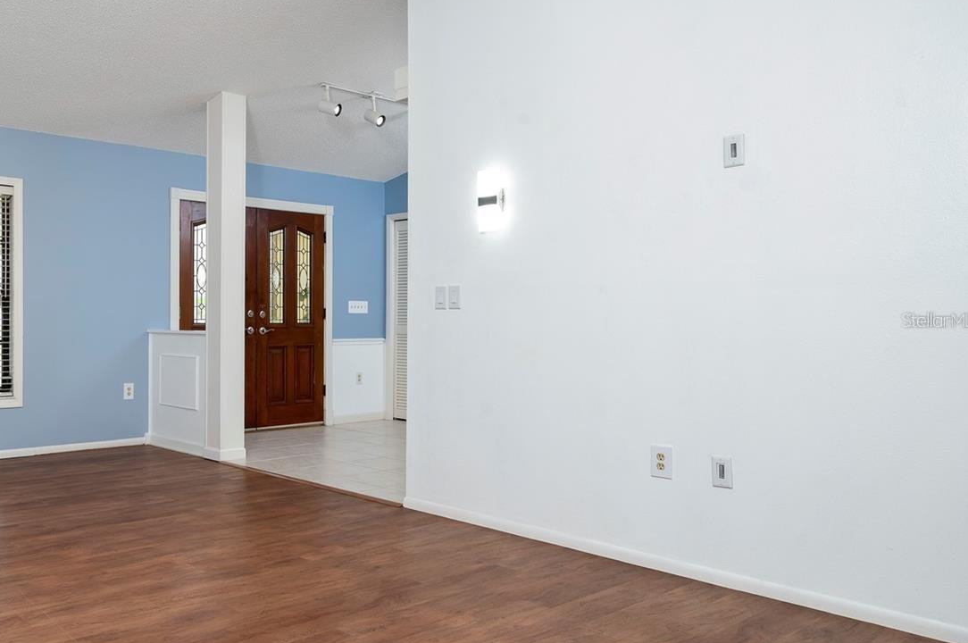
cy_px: 320
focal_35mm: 31
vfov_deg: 42.2
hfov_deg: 58.0
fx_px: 833
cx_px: 271
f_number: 8
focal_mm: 21
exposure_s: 1/100
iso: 500
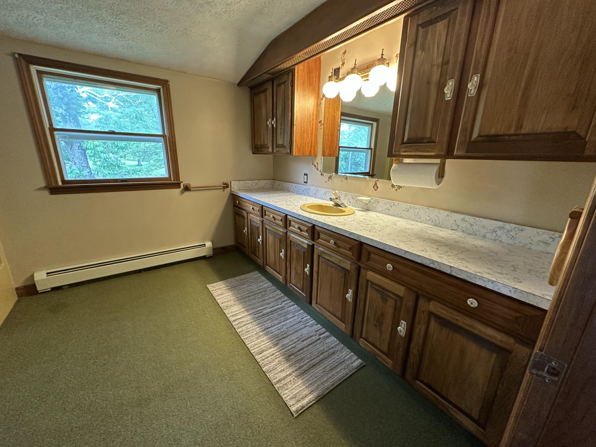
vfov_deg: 85.7
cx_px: 298
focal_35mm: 14
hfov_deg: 102.1
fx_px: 241
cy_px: 224
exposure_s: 1/60
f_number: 2.2
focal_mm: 2.22
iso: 400
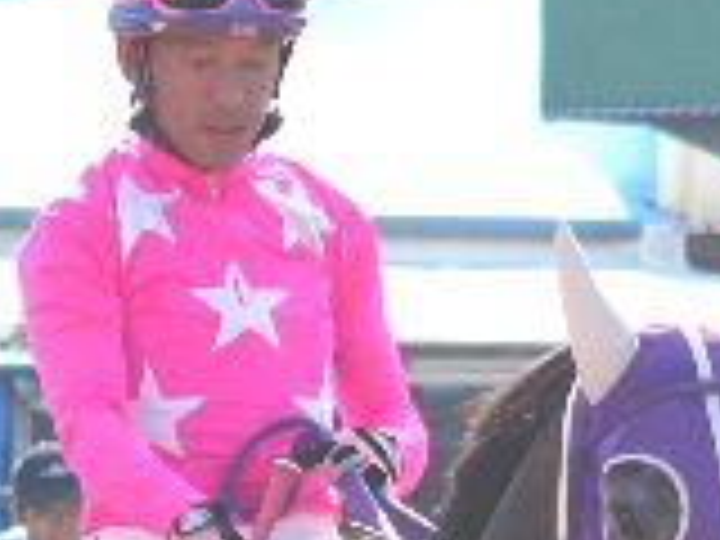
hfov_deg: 2.1
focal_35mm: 965
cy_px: 729
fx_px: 20072
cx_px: 279
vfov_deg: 1.5
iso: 50
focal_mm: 40.2
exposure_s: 1/400
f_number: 4
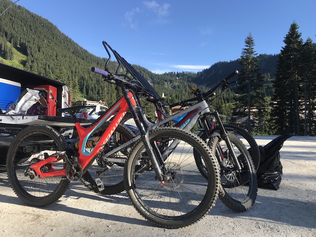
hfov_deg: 63.4
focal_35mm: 28
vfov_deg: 49.7
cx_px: 158
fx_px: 256
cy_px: 118
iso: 20
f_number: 1.8
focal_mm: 3.99
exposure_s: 1/903
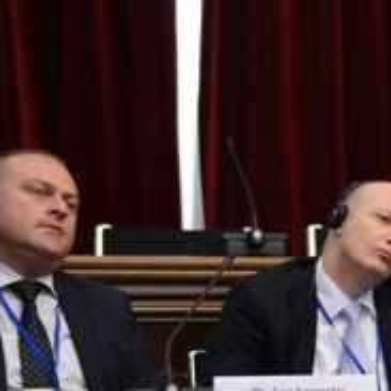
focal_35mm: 178
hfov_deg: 9.3
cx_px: 735
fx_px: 2275
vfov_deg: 9.8
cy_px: 382
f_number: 2.8
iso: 800
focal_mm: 48
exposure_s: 1/100
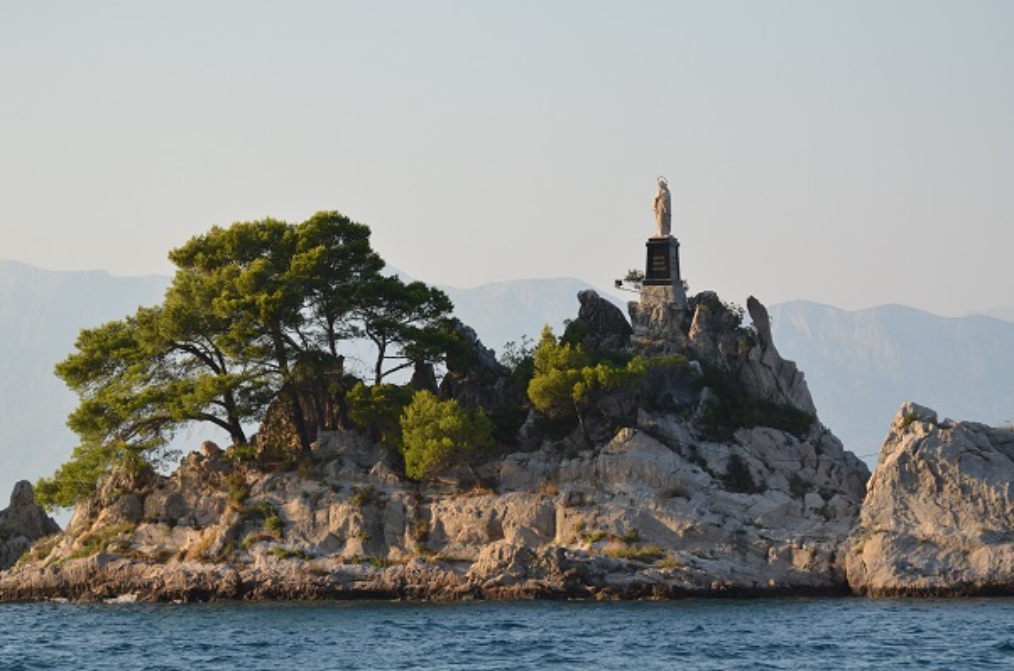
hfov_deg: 11.3
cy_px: 336
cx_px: 507
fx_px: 5142
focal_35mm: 183
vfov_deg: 7.5
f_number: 4.8
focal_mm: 122
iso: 640
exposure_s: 1/2500
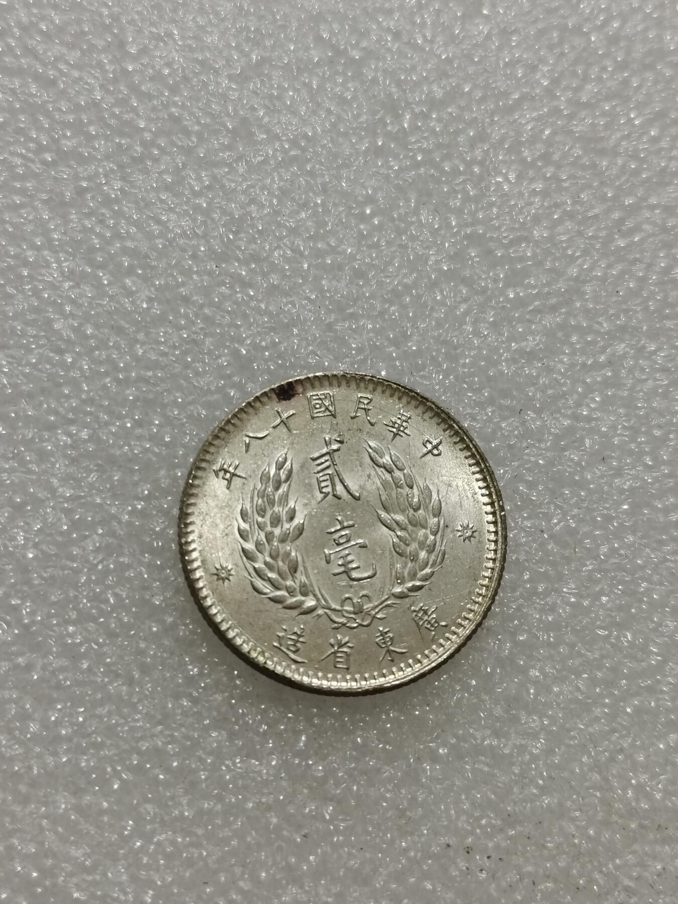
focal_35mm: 58
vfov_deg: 33.2
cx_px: 339
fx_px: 1515
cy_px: 452
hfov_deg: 25.2
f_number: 1.8
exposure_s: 1/120
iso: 50
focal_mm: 5.58
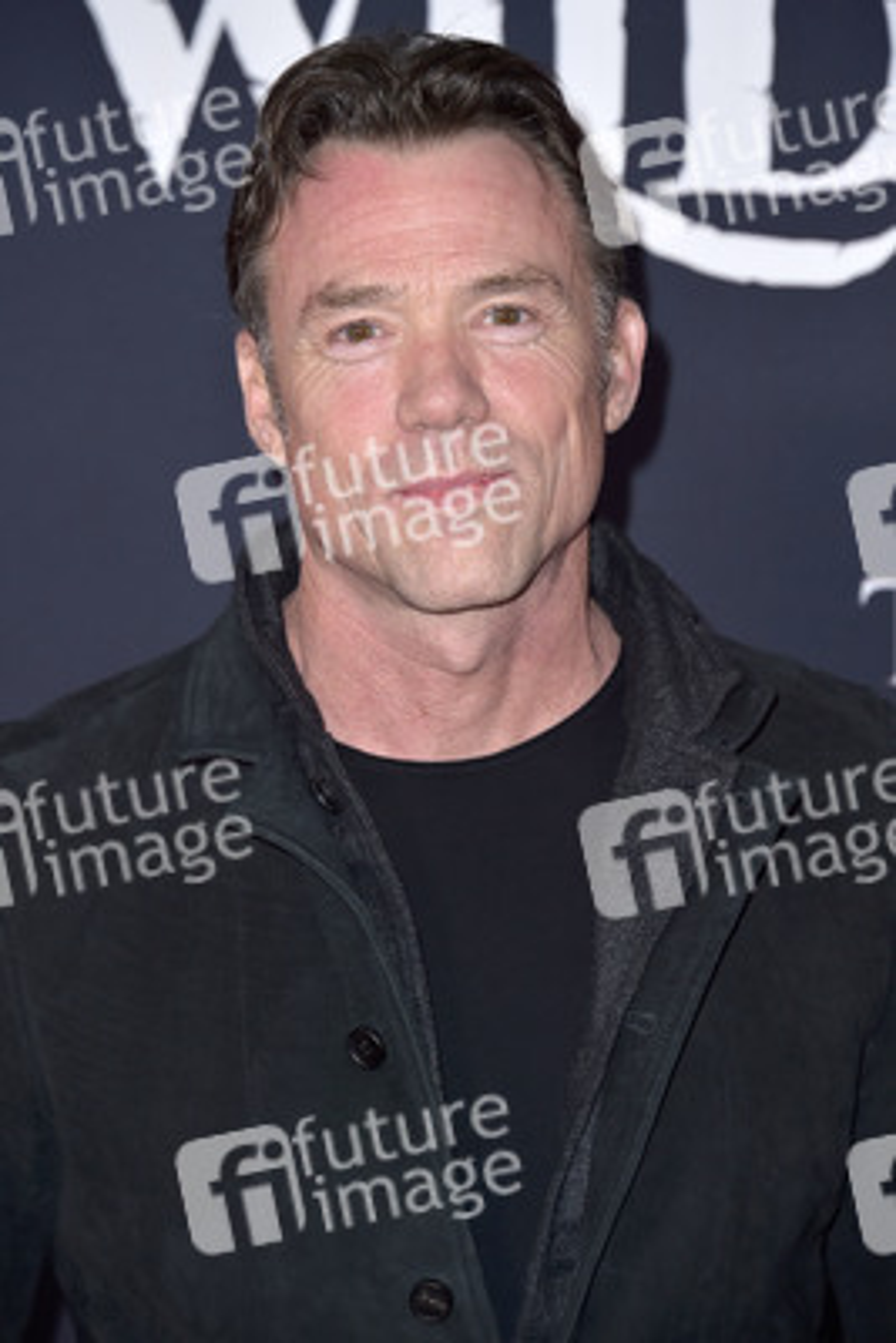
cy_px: 672
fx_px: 7087
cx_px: 448
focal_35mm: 190
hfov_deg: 7.2
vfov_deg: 10.8
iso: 320
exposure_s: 1/250
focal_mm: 190
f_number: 7.1
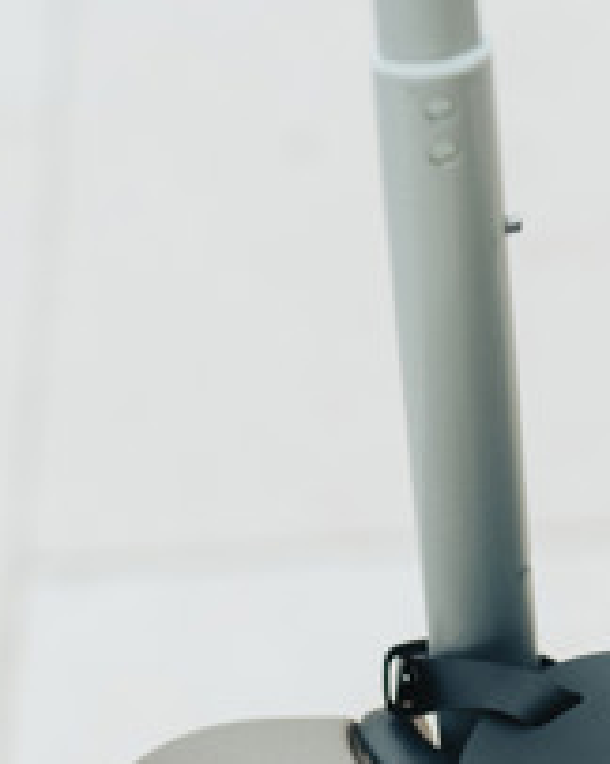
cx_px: 746
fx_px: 4272
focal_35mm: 189
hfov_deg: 8.1
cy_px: 662
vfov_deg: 10.2
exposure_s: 1/500
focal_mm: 68
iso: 200
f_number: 2.8
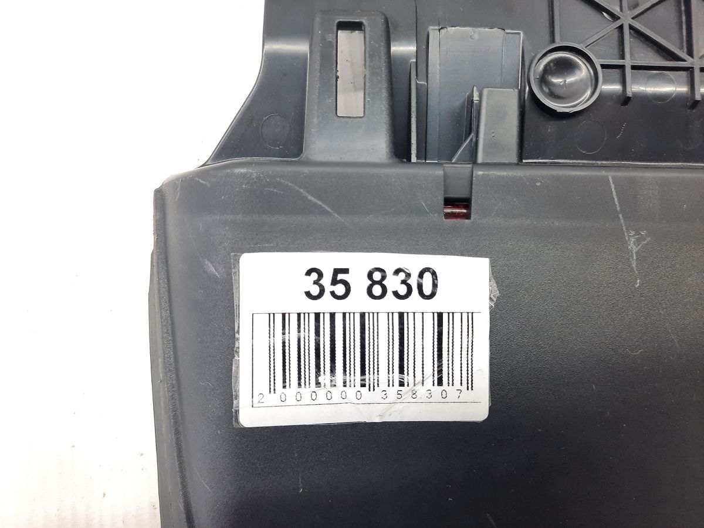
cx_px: 352
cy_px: 264
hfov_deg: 69.4
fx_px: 508
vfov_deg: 54.9
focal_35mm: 25
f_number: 2
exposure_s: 1/50
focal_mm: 4.6
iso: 160
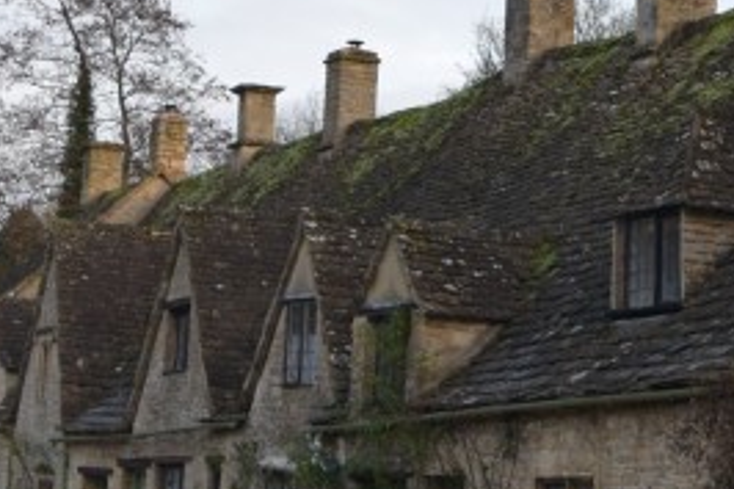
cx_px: 618
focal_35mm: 104
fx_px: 2119
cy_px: 102
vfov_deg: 13.1
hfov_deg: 19.4
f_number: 3.5
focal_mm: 18
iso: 200
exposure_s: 1/200
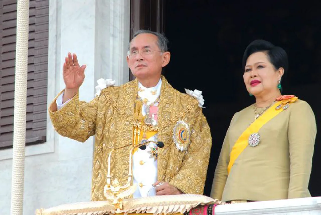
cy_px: 108
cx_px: 160
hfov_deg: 4.6
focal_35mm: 450
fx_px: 4017
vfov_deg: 3.1
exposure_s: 1/180
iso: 400
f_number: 7.1
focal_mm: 300
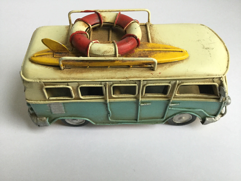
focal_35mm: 31
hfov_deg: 58.4
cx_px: 120
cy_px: 90
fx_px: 216
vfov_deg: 45.4
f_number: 2.4
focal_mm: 3.3
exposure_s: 1/33
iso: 160
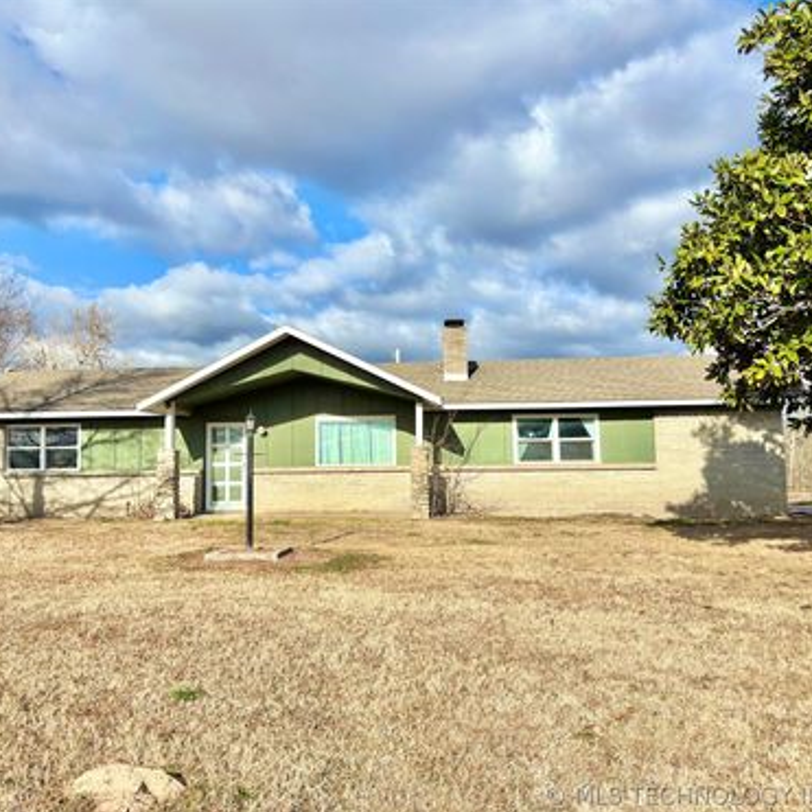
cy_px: 404
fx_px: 823
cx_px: 366
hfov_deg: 52.4
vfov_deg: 52.5
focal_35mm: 31
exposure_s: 1/4854
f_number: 1.6
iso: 50
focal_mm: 5.96
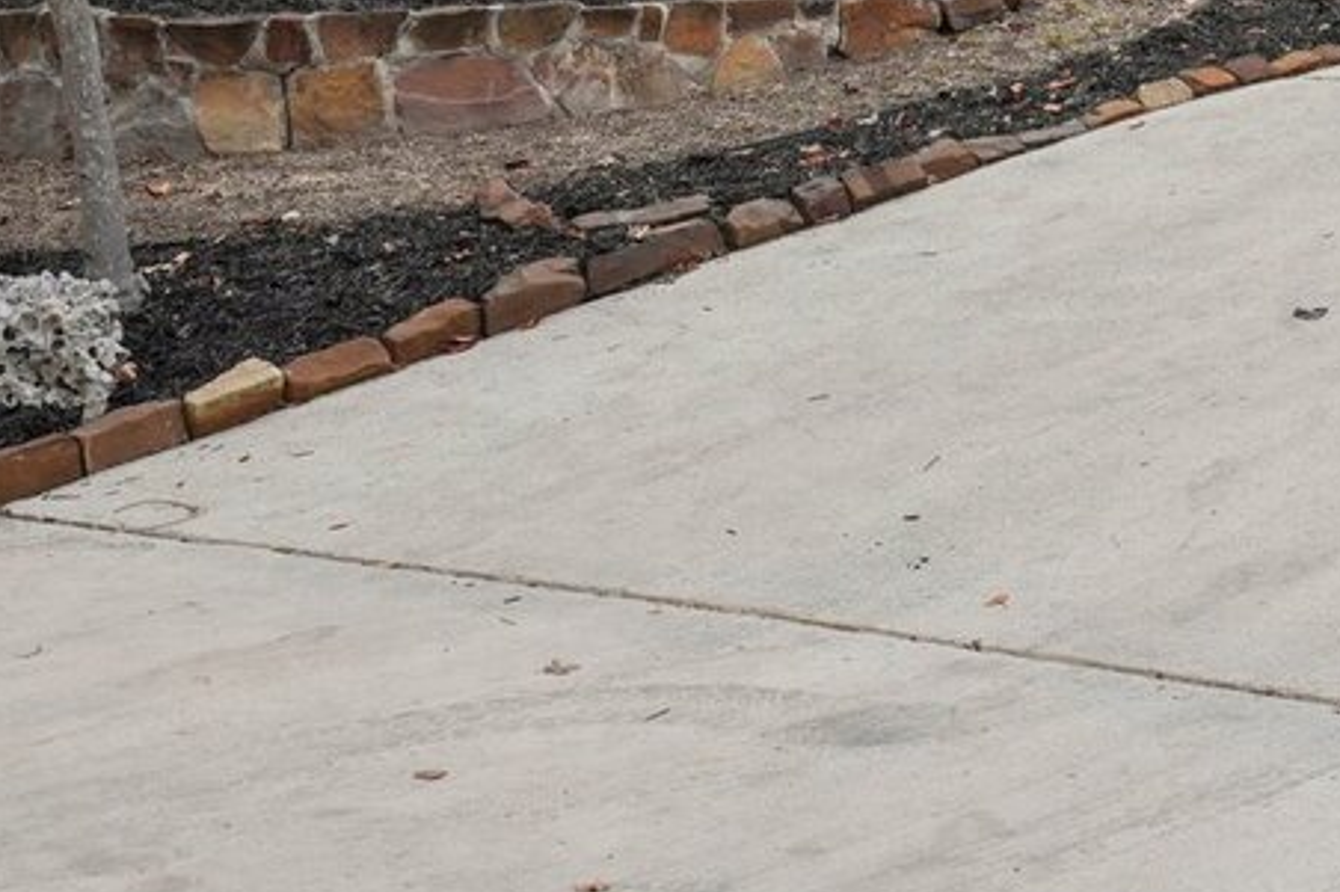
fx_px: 3869
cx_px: 1672
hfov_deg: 18.5
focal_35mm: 104
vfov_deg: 12.4
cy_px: -498
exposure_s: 1/45
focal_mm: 29
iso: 200
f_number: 8
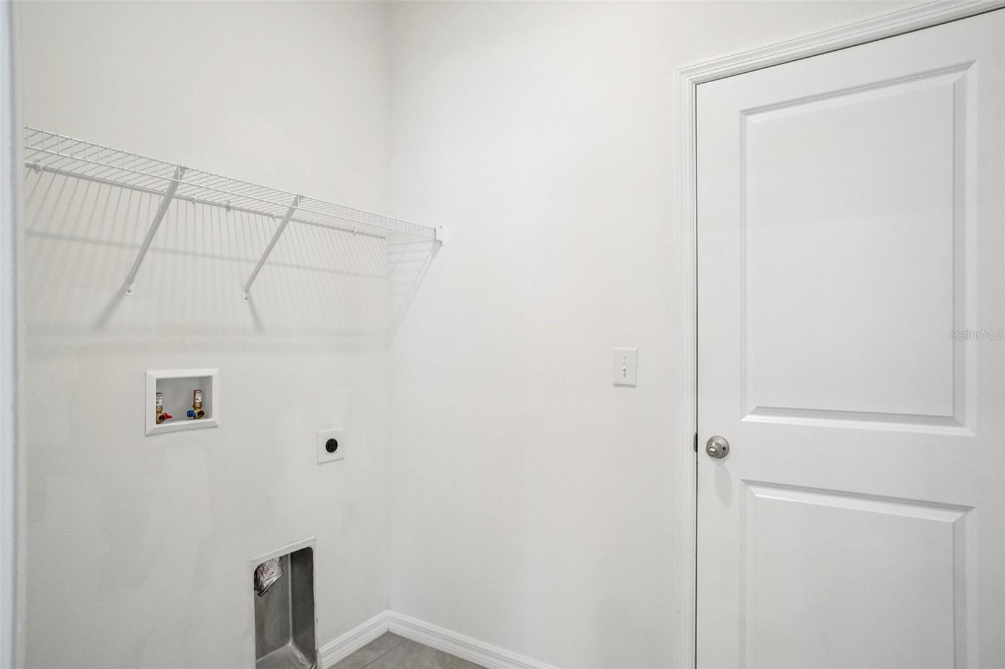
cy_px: 334
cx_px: 502
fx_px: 544
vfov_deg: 63.2
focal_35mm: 20
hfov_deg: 85.4
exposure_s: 1/30
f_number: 8
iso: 1000
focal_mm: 13
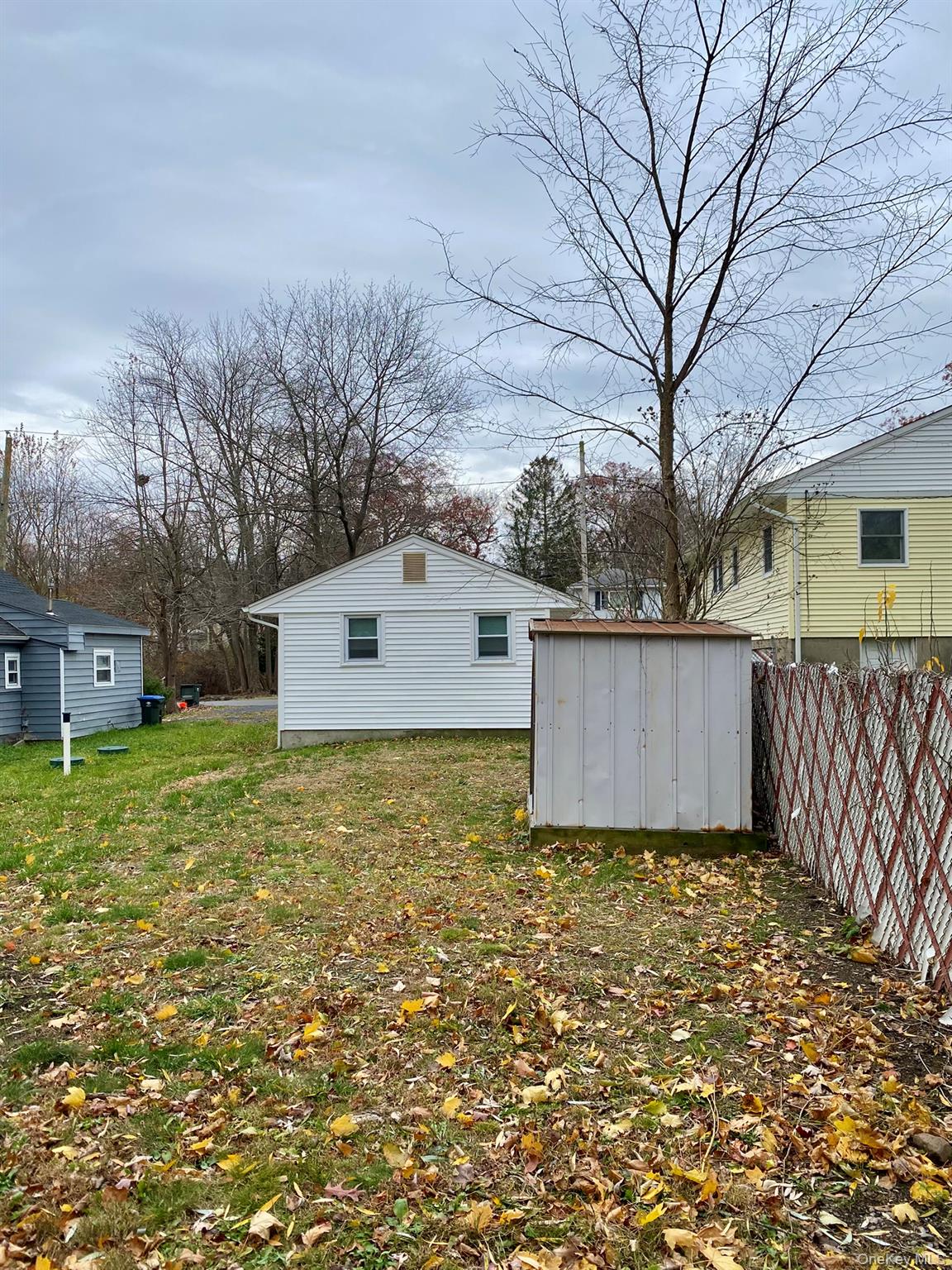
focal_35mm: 26
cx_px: 476
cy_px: 635
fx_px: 953
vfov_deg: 67.3
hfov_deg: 53.1
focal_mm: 4.25
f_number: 1.8
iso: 32
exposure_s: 1/1193
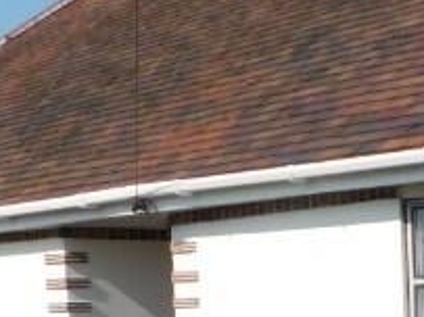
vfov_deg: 12.2
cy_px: 478
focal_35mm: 116
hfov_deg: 15.7
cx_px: 627
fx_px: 1420
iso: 125
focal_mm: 4
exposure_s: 1/640
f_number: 6
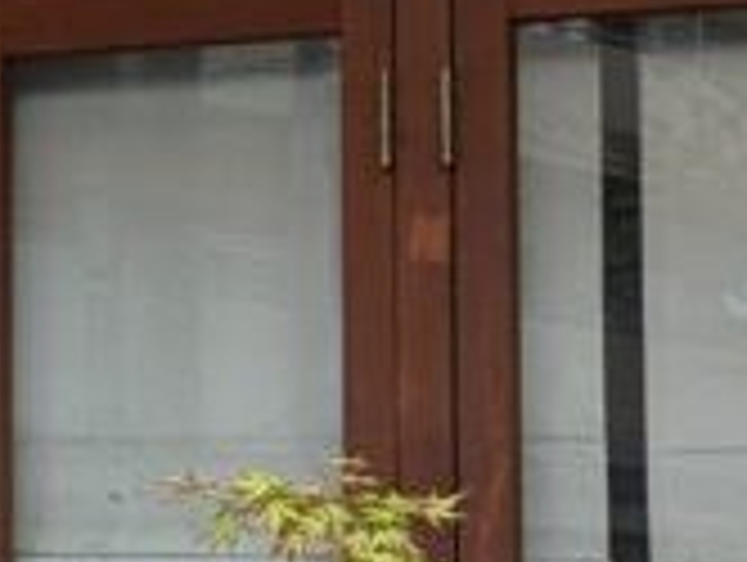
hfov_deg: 9.5
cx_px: -1008
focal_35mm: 185
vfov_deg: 8.0
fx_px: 3998
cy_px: 225
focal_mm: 6.81
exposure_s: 1/264
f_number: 1.85
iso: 50
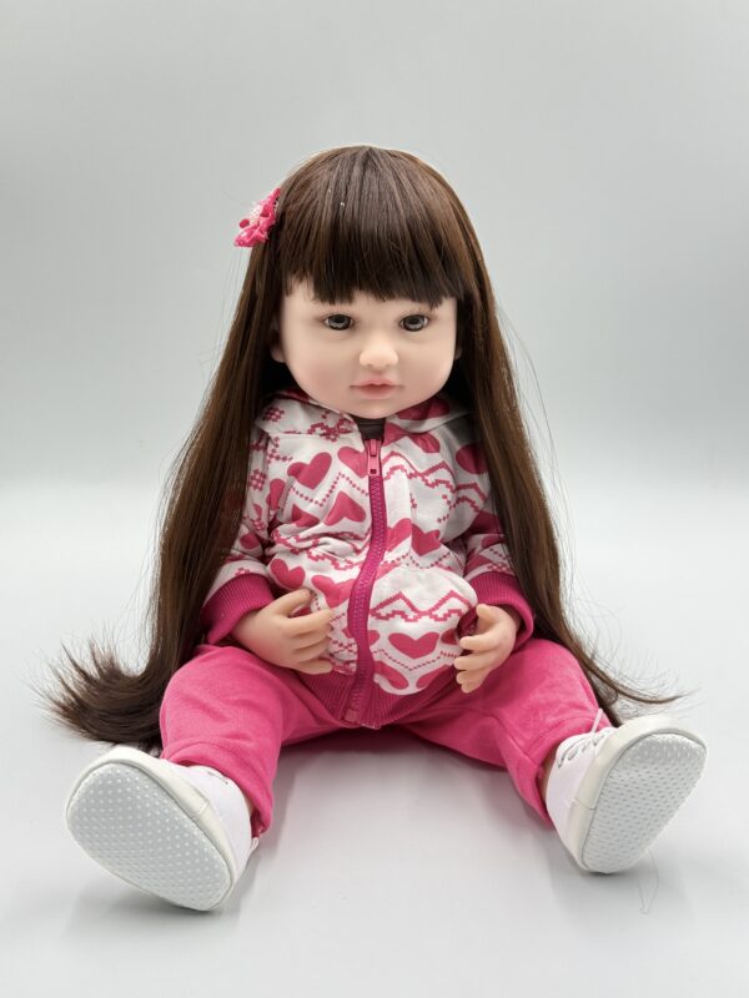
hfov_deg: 30.3
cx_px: 374
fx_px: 1385
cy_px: 499
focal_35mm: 48
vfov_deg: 39.7
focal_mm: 6.76
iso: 80
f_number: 1.78
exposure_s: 1/392
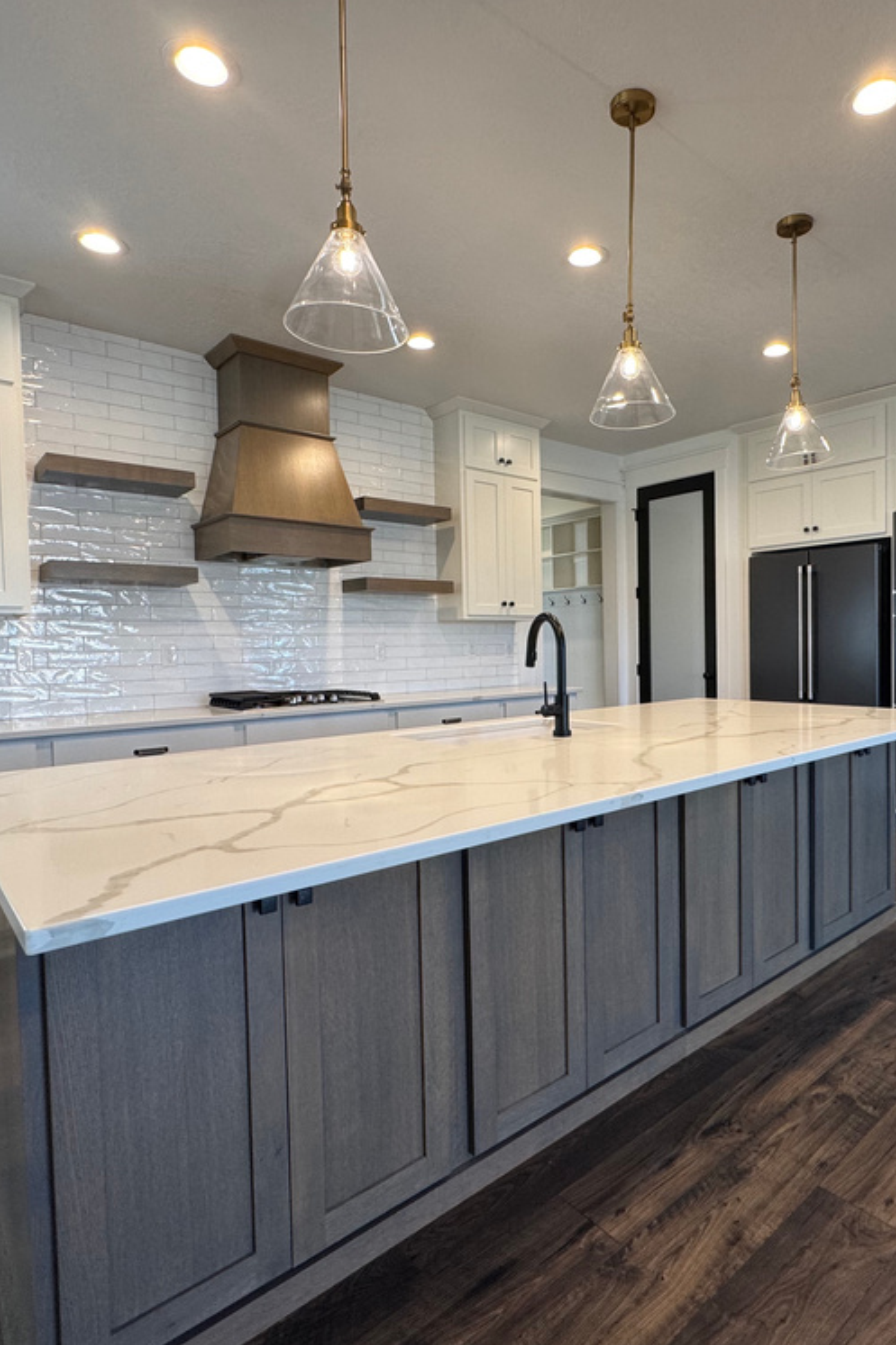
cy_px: 672
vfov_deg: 84.0
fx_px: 747
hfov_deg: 61.3
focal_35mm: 20
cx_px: 546
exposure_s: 1/120
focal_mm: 2.22
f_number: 2.2
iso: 160
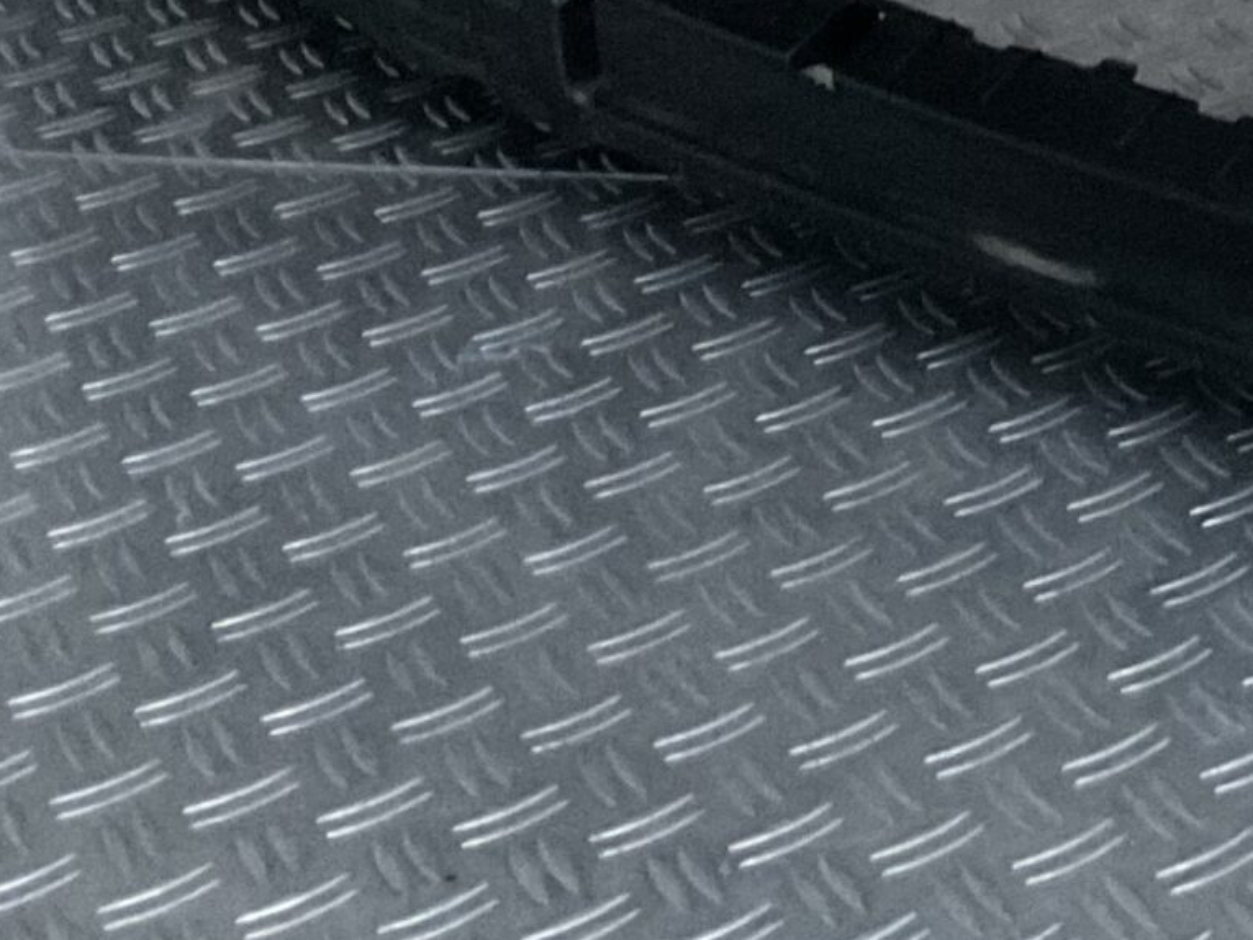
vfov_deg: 14.3
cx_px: 1748
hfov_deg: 18.4
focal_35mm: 97
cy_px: -427
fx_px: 3512
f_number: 1.8
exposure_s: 1/20
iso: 500
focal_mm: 3
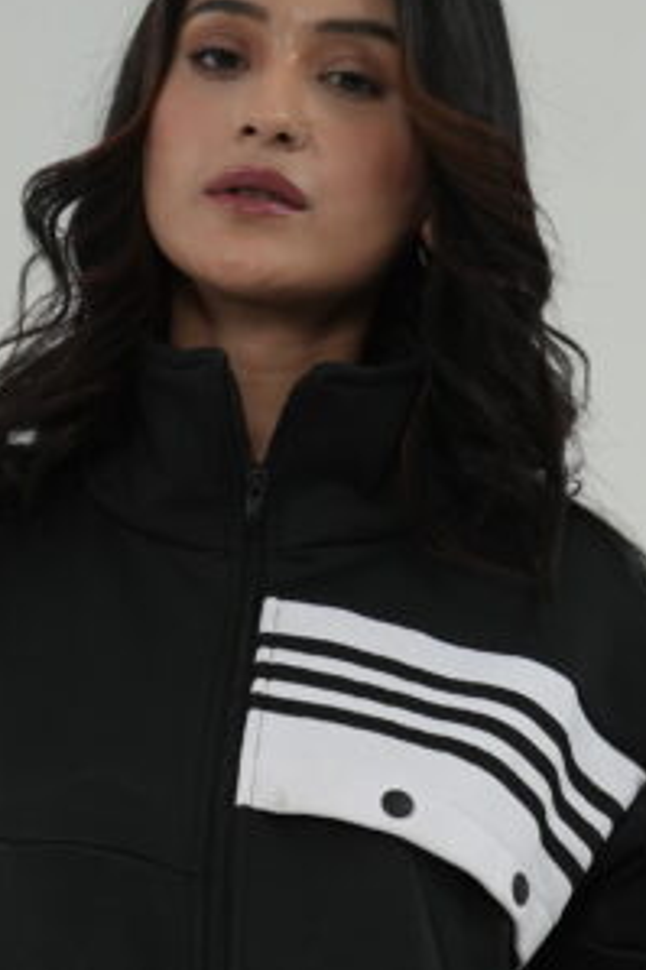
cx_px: 172
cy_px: 1719
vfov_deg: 9.7
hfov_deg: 6.8
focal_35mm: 201
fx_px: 5416
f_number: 4
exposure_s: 1/250
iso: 400
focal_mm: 50
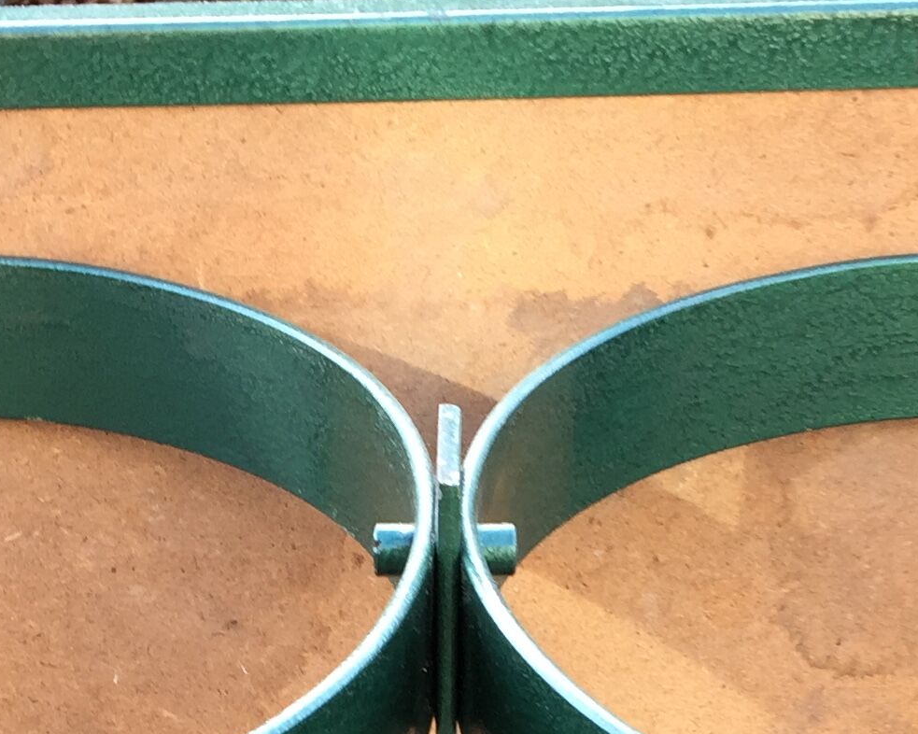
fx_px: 2553
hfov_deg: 20.4
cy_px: 1249
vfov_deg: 14.7
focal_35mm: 94
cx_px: 434
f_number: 2.2
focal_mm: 4.15
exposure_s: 1/100
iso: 32
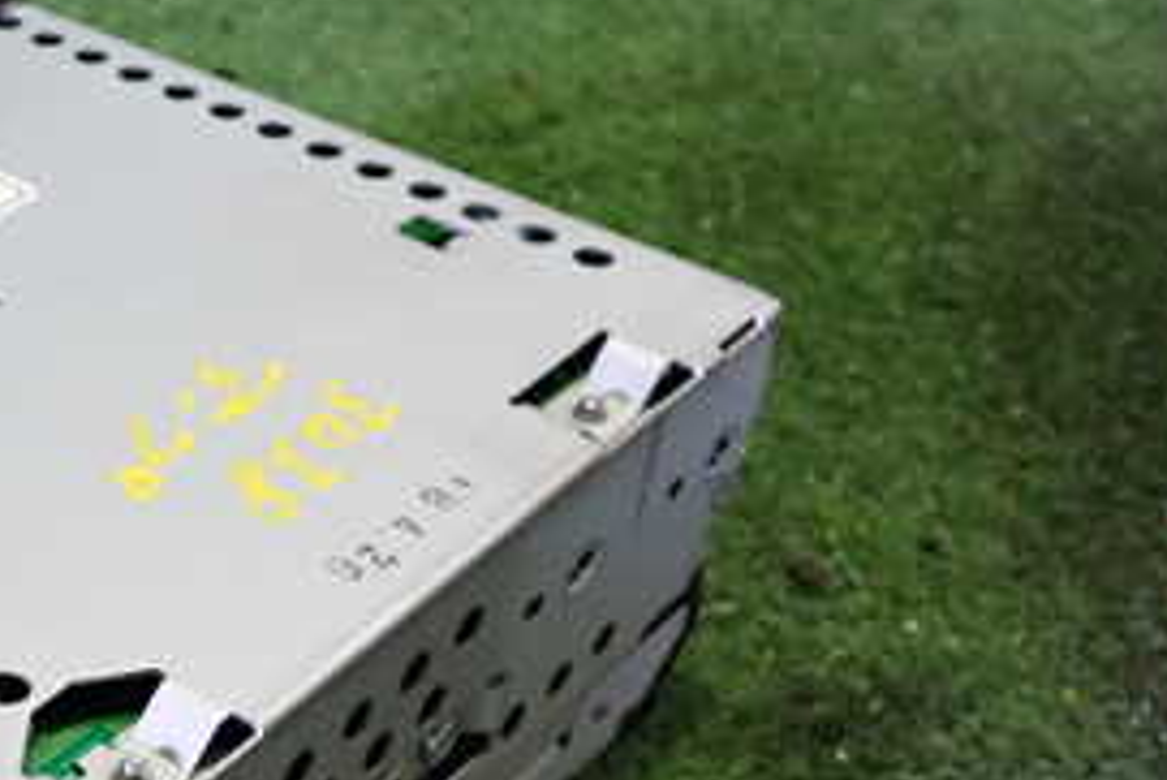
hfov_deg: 27.0
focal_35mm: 69
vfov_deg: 19.5
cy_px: 659
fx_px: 2238
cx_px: -99
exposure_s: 1/30
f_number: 2.3
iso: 400
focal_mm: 5.4
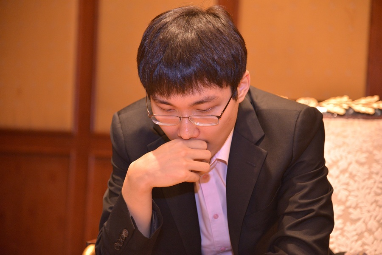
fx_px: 1114
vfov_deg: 13.0
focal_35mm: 105
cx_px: 191
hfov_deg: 19.5
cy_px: 128
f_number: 4
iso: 2000
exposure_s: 1/60
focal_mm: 105
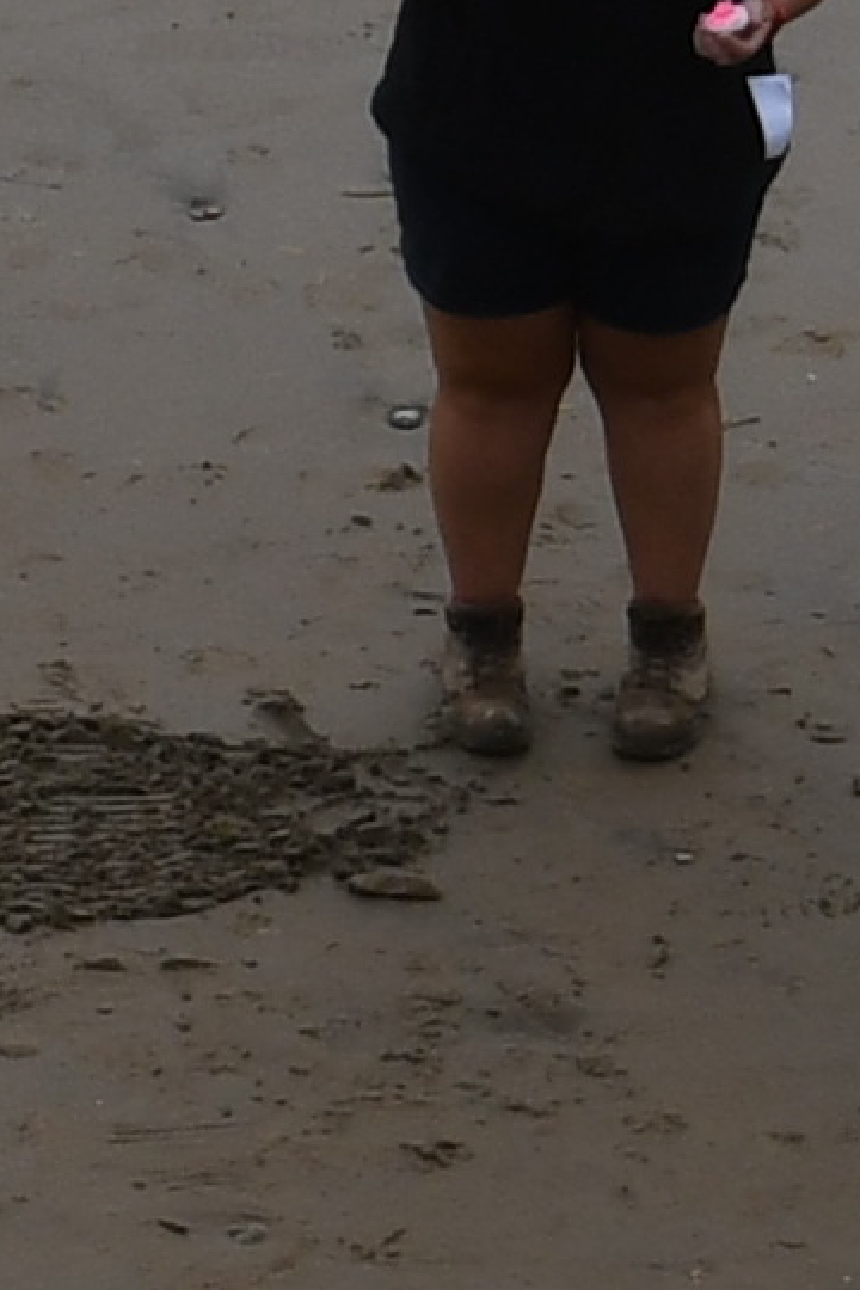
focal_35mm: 846
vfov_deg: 2.4
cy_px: -311
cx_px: -98
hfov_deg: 1.6
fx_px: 30313
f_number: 9
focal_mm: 55
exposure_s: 1/500
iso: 200
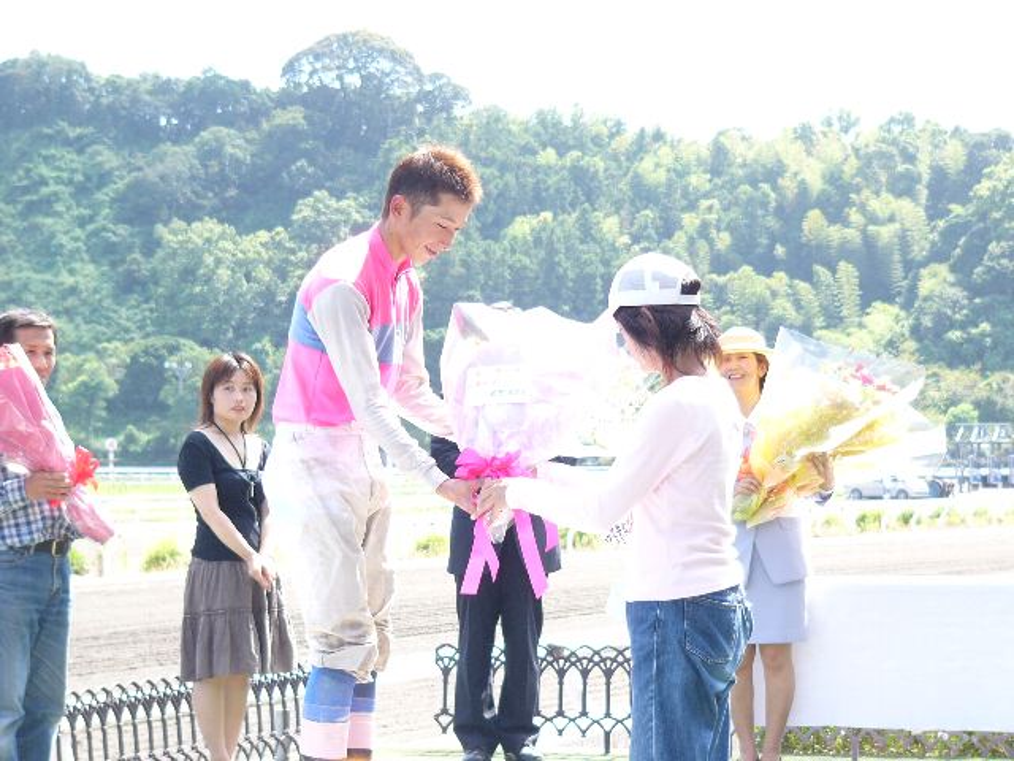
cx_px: 507
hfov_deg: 17.0
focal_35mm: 116
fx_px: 3398
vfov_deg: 12.8
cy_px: 380
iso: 50
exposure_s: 1/125
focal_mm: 19.2
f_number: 4
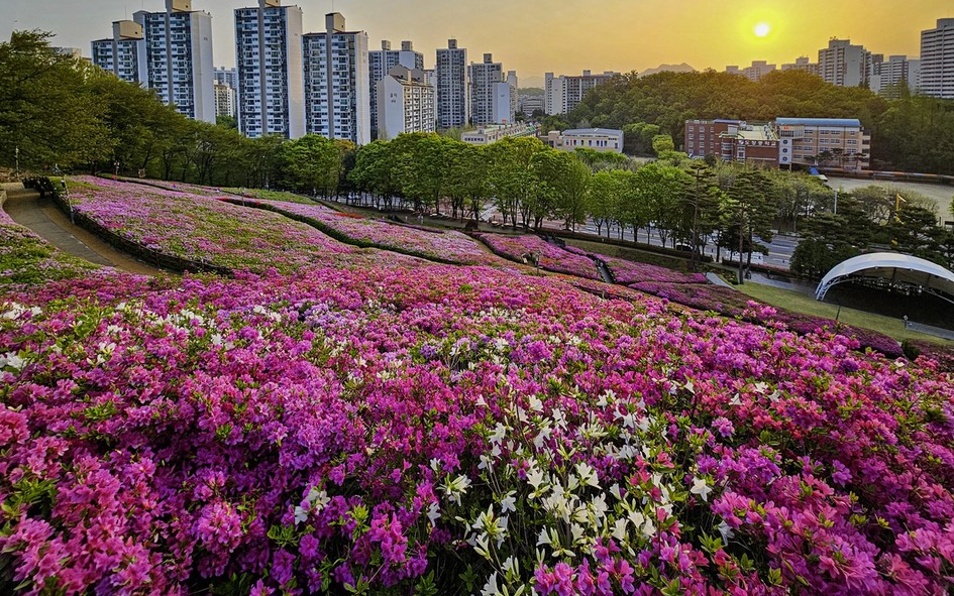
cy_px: 236
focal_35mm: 14
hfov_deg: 105.3
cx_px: 476
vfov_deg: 77.7
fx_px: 364
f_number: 2.2
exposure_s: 1/380
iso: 50
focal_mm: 2.2
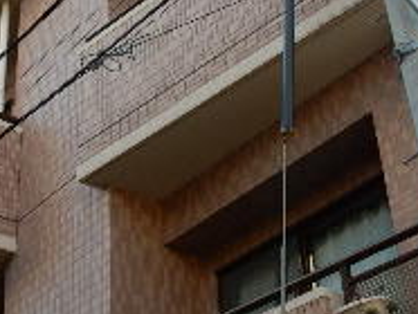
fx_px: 1040
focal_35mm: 86
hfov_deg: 22.7
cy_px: 47
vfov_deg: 17.0
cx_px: 200
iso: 125
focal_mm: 4.5
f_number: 3.7
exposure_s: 1/200
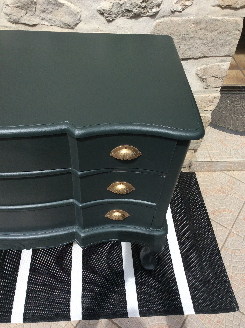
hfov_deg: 44.1
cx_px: 122
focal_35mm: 32
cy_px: 164
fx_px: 303
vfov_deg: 56.9
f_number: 2.4
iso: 32
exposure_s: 1/1192
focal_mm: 3.3
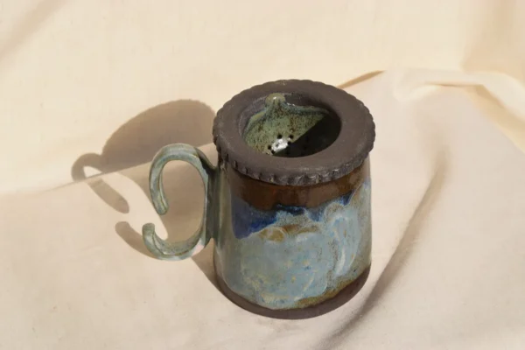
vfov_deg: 16.6
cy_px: 175
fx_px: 1203
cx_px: 262
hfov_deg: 24.6
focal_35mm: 82
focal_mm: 55
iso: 200
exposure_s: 1/500
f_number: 11
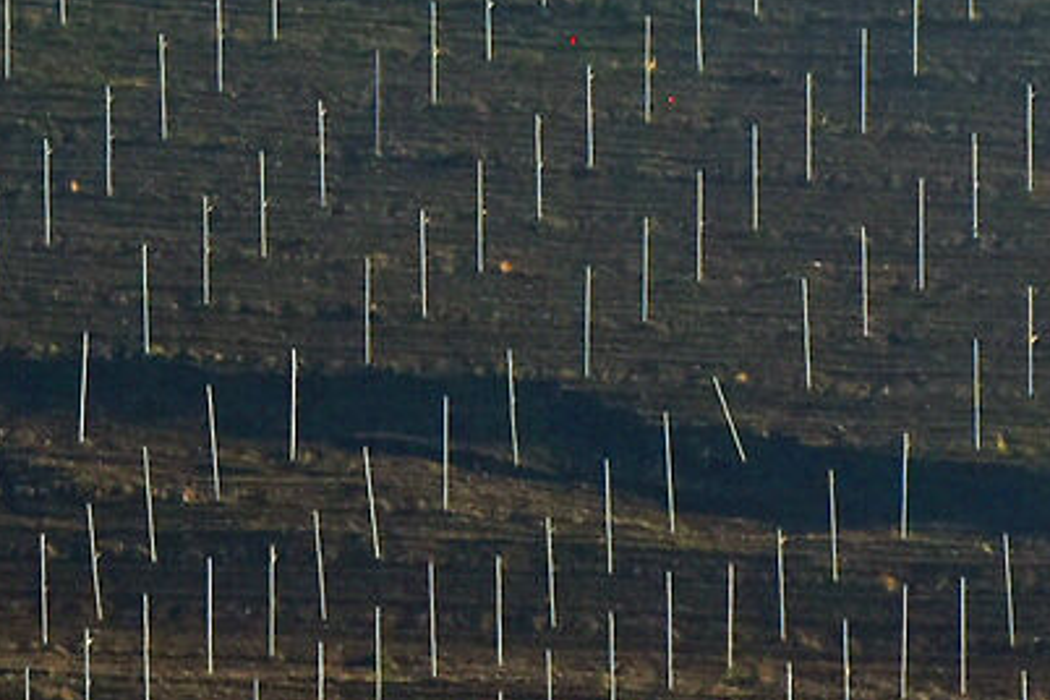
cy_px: -1246
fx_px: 26131
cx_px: -366
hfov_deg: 2.3
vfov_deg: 1.5
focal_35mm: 896
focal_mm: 100
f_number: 8
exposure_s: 1/250
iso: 200
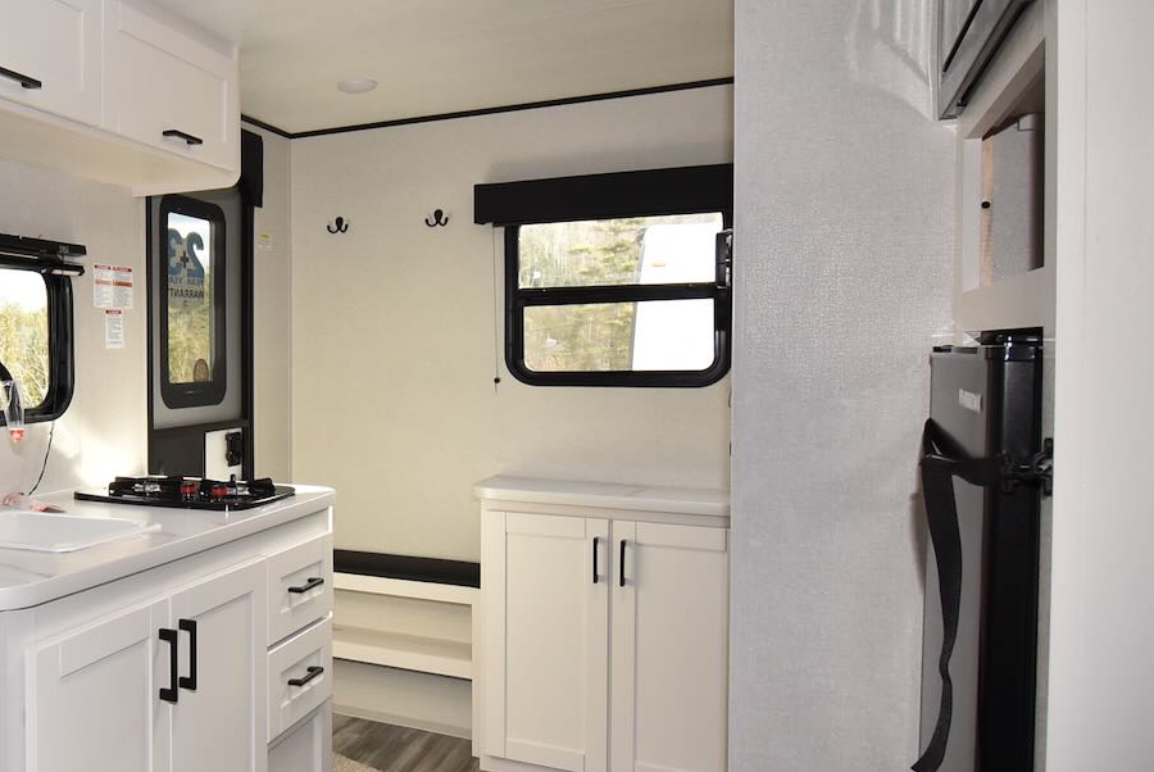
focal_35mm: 30
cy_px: 401
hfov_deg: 55.9
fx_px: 963
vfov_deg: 43.7
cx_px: 178
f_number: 5
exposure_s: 1/100
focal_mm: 10
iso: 800
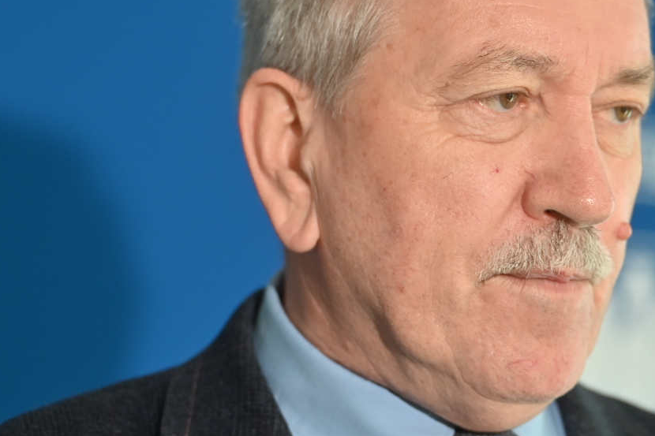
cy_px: 145
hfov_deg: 10.0
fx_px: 3729
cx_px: 388
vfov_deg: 6.7
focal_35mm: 205
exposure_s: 1/200
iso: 450
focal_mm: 105
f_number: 2.8
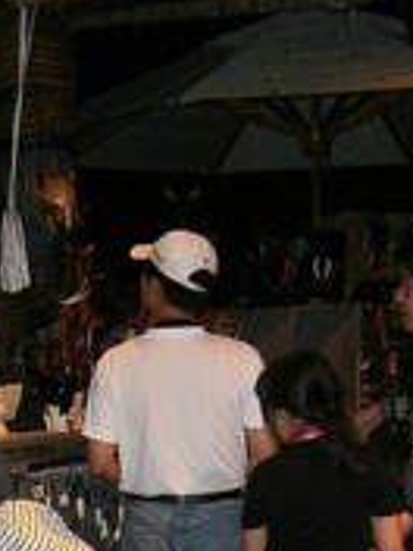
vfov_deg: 20.1
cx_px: -55
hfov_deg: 16.2
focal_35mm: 88
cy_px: 748
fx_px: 1400
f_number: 2.9
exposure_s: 1/30
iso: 320
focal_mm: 5.5
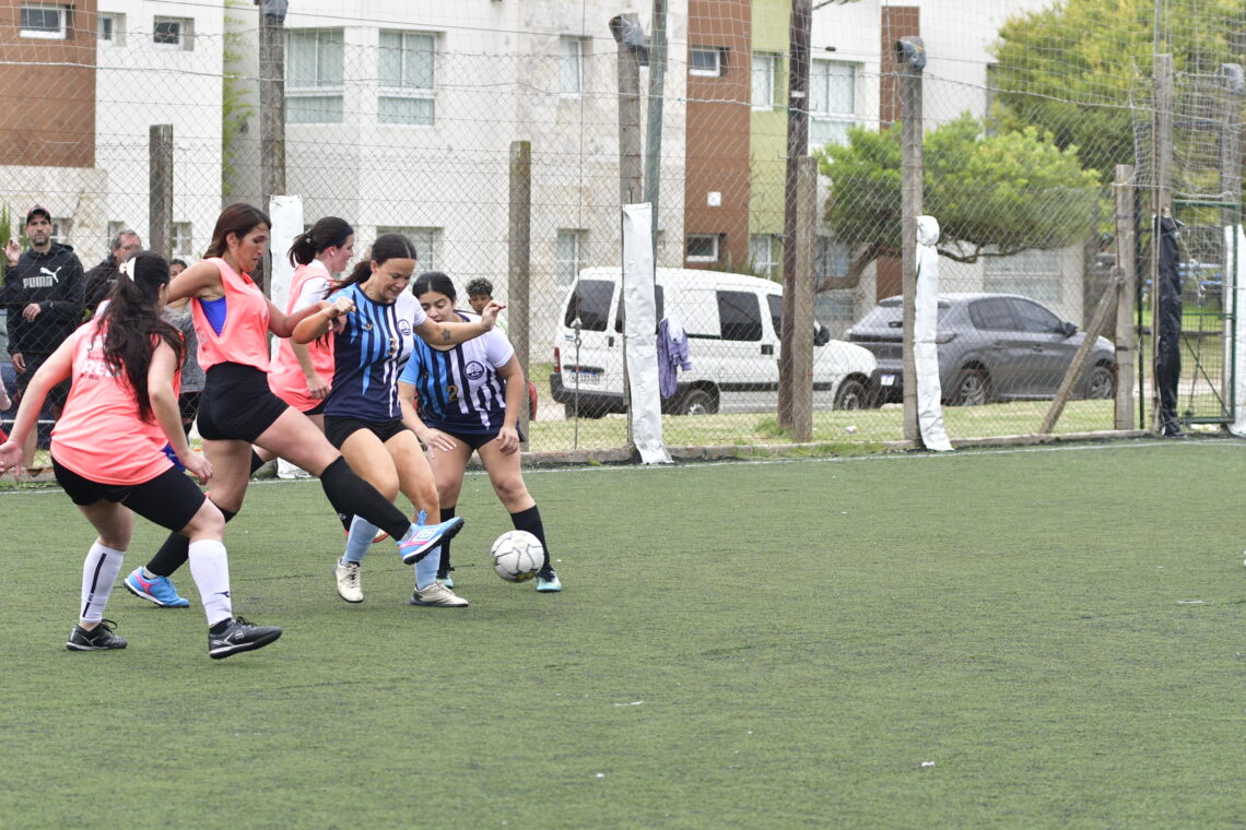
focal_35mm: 120
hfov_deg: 17.1
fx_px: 4153
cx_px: 623
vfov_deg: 11.4
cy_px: 415
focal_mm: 80
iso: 800
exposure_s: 1/1000
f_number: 5
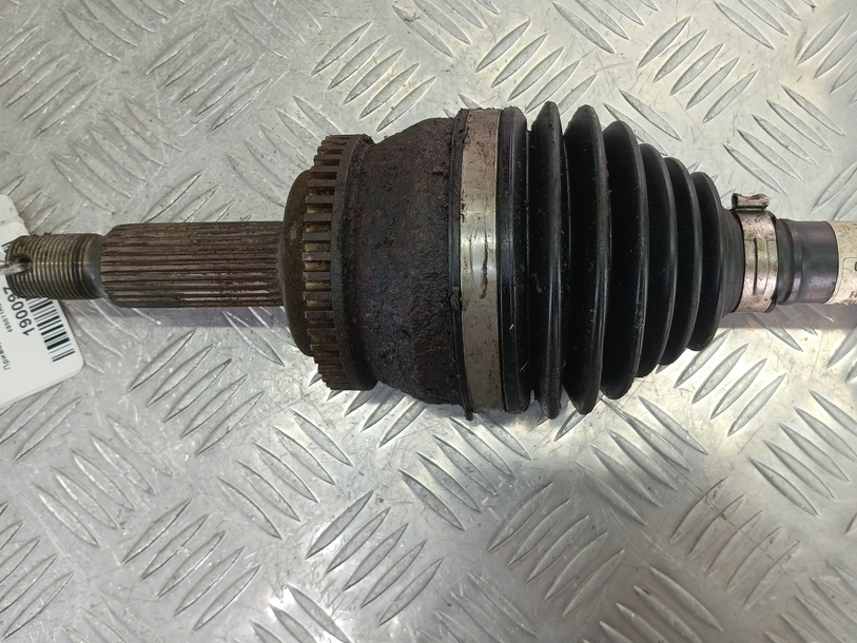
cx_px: 510
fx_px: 842
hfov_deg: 53.6
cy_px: 247
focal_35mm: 34
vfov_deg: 41.5
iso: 84
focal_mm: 4.11
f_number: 1.6
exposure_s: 1/50
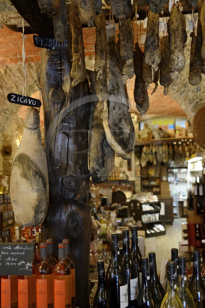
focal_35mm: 35
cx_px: 102
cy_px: 154
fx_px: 299
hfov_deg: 37.8
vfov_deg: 54.5
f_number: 3.5
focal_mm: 35
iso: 1600
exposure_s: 1/30
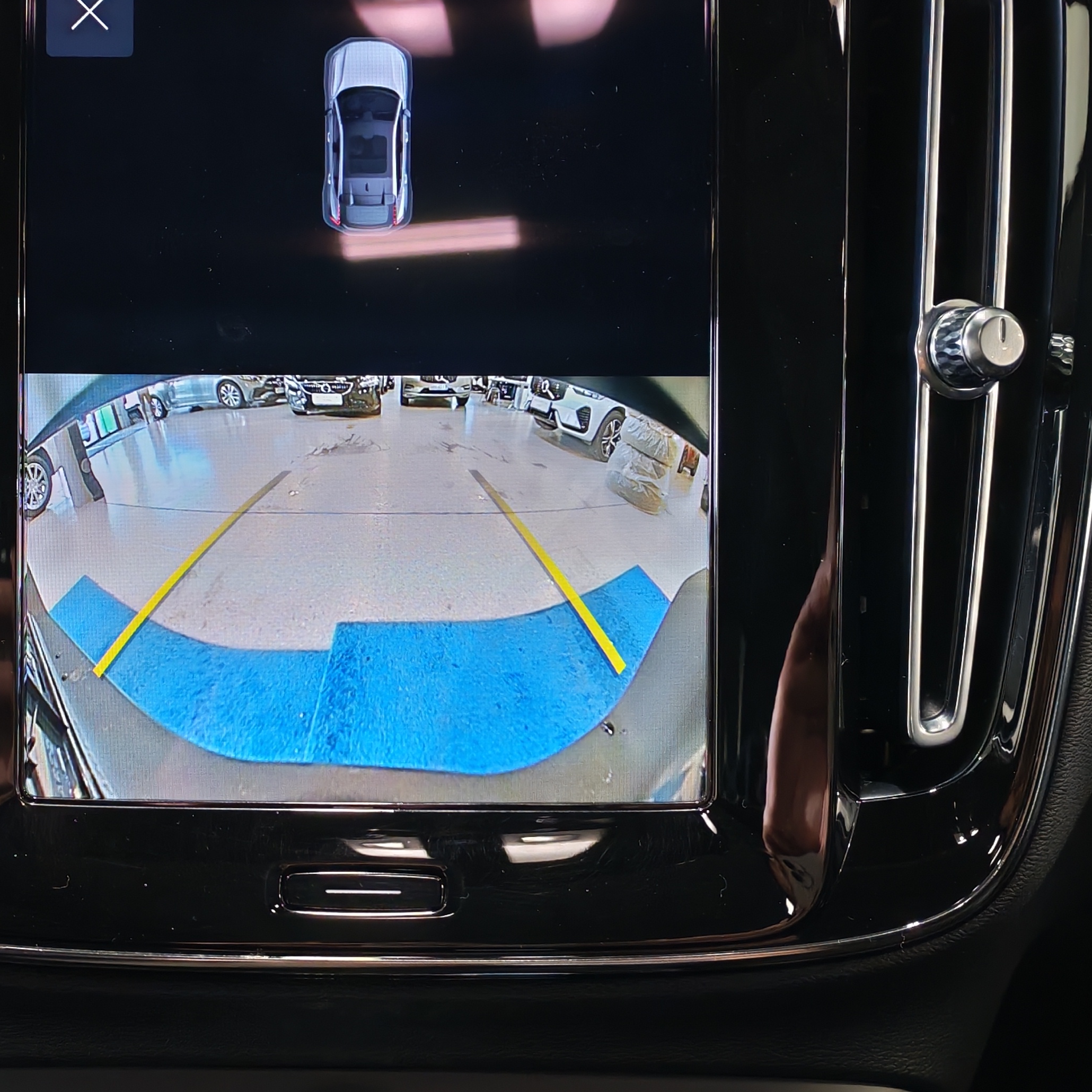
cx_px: 378
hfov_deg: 29.4
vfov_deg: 29.5
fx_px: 2070
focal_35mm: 58
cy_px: 581
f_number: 1.9
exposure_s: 1/50
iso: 753
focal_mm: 6.12
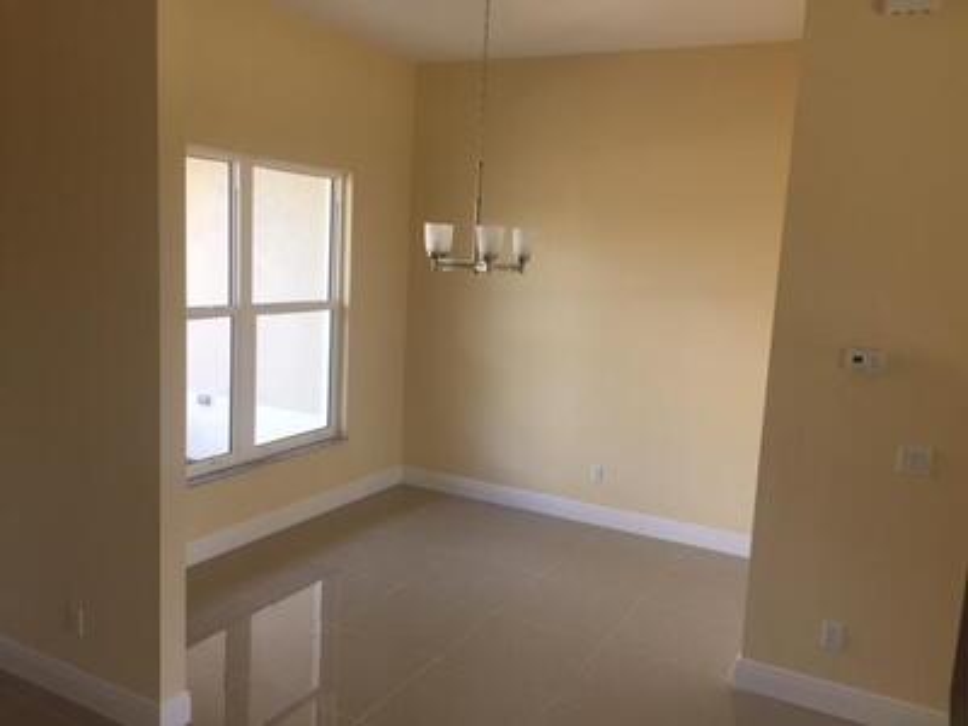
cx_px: 484
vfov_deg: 48.2
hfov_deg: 61.7
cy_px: 363
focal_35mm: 29
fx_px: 811
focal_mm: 4.15
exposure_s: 1/120
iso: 50
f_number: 2.2
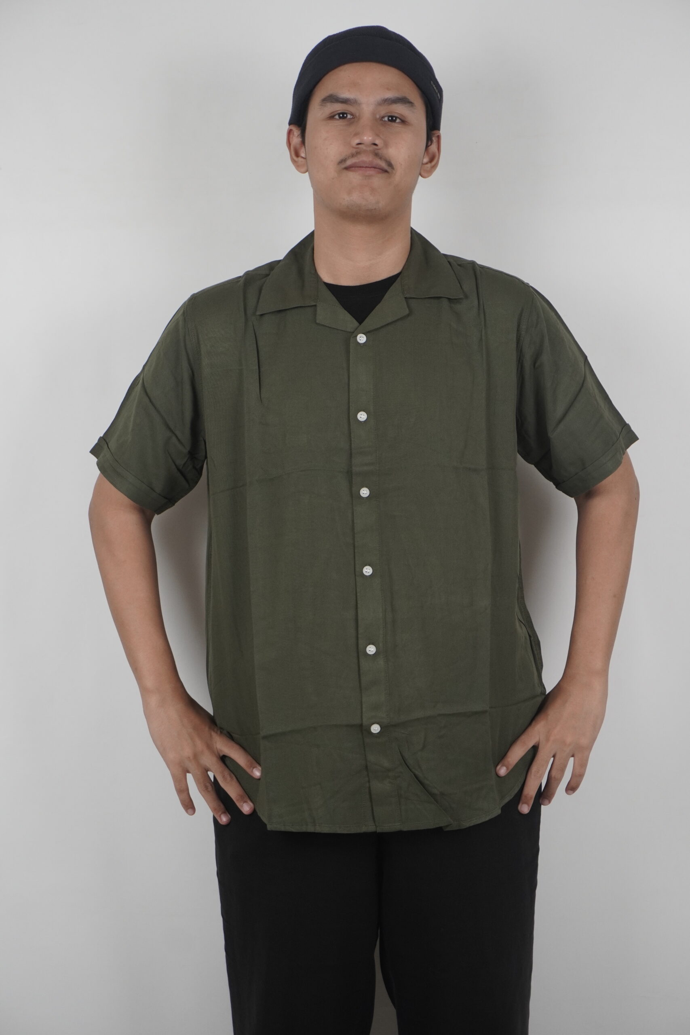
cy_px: 518
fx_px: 1854
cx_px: 345
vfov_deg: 31.2
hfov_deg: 21.1
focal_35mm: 64
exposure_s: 1/100
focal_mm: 43
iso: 640
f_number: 5.6
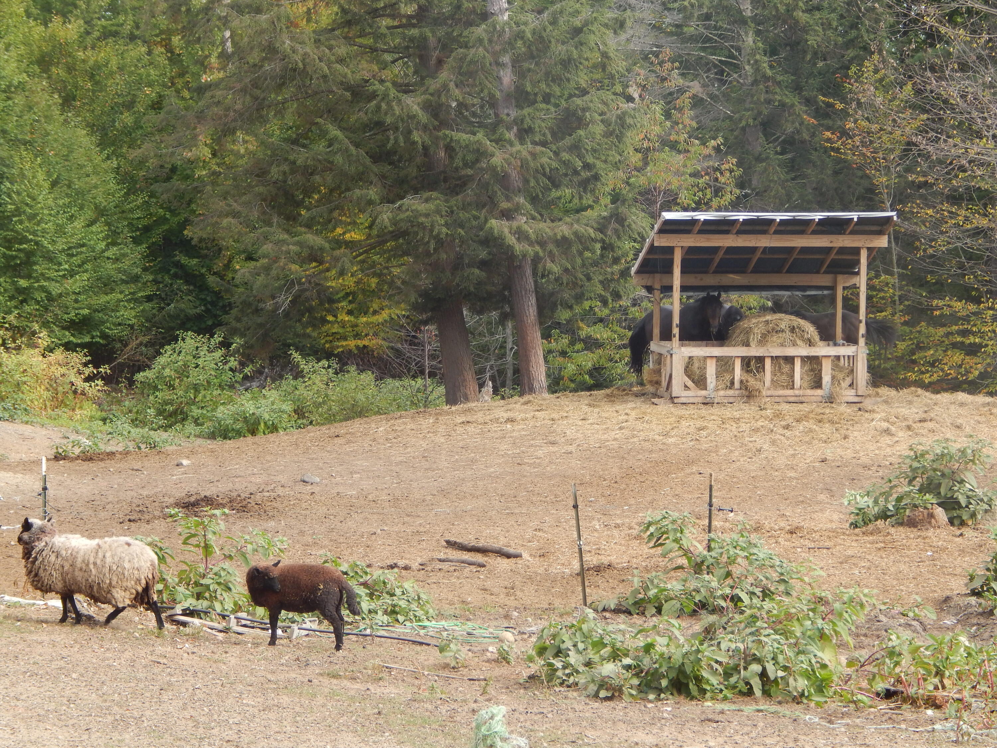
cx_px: 498
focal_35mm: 132
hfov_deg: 14.9
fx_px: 3802
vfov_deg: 11.2
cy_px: 374
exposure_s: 1/125
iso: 125
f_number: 4.8
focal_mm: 23.4
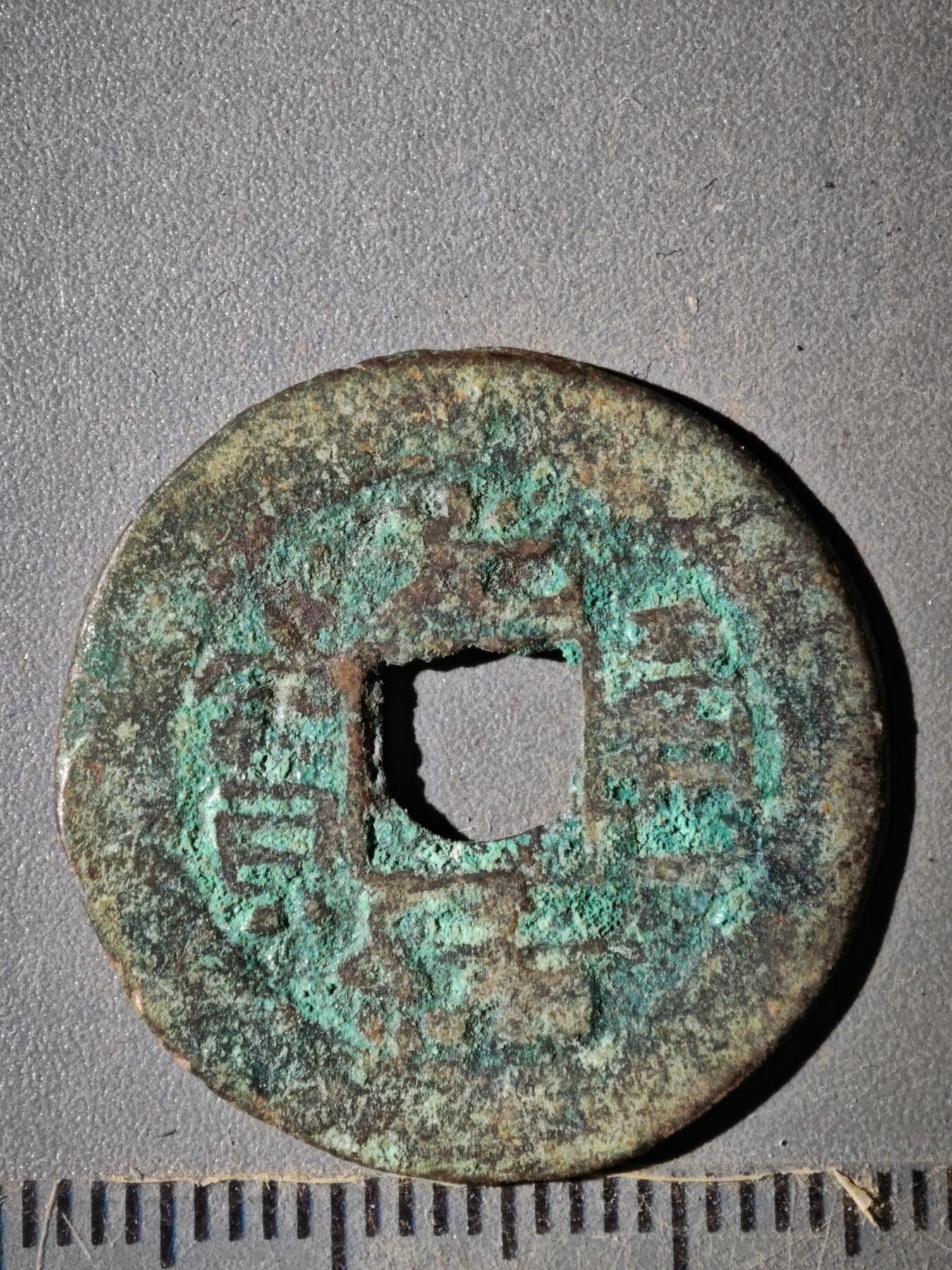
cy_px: 635
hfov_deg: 14.6
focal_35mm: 101
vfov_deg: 19.4
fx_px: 3704
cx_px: 476
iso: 160
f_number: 2
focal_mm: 9
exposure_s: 1/100
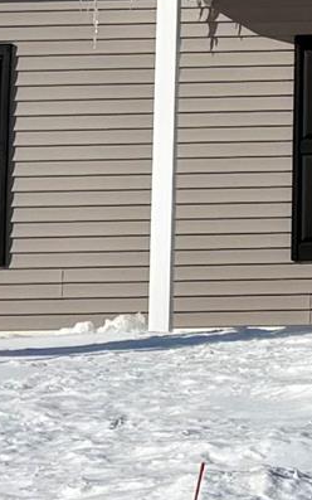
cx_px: 633
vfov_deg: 9.4
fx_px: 2899
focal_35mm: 213
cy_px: -374
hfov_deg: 6.0
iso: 50
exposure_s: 1/10101
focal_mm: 5.96
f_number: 1.6
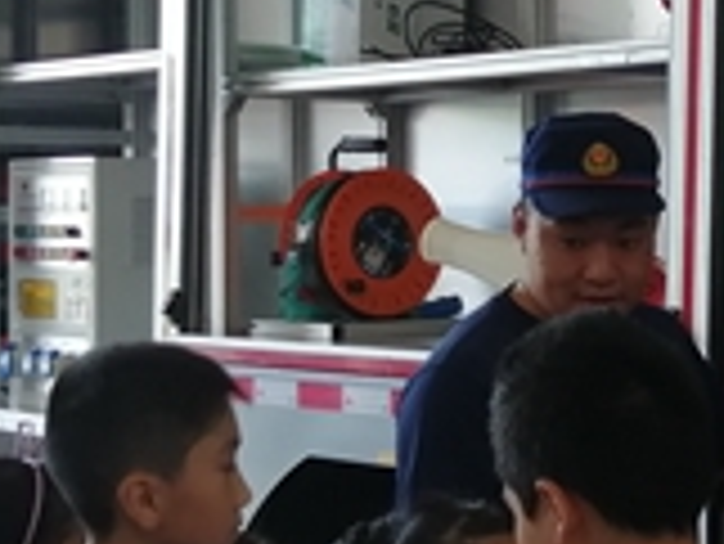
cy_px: 261
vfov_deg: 13.9
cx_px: 684
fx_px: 2240
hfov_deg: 18.0
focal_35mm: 107
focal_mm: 3.88
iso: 125
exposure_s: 1/100
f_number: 1.8
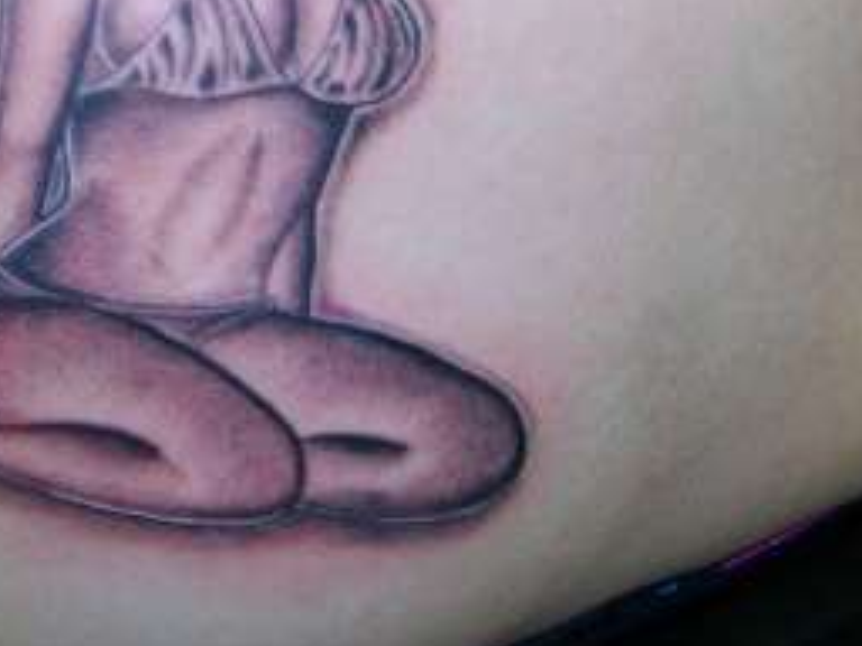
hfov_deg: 25.4
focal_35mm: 75
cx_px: 125
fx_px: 1868
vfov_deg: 19.3
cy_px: 77
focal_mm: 5.7
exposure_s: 1/60
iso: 120
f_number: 2.8
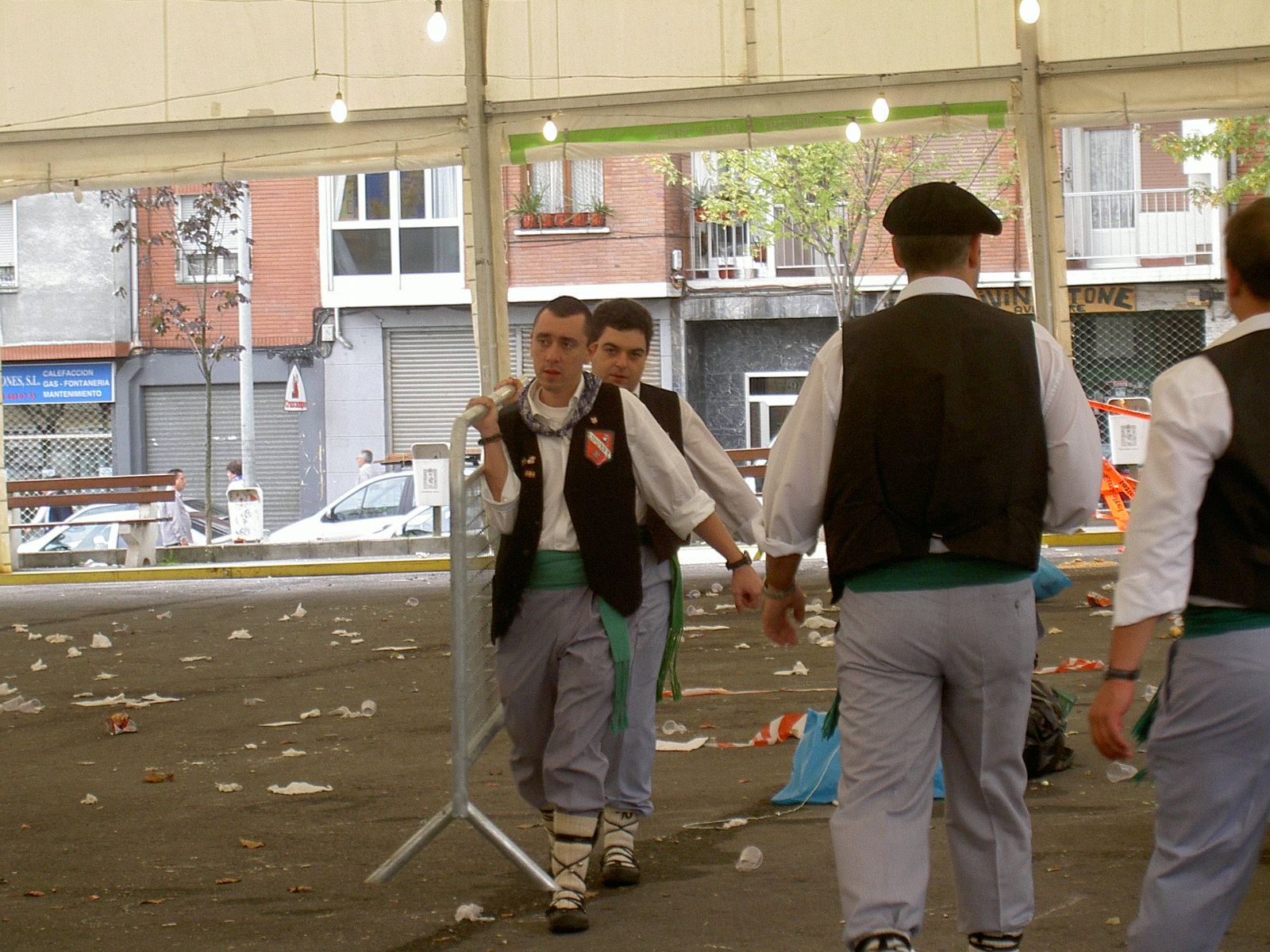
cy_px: 476
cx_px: 635
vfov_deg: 12.8
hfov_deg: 17.0
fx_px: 4256
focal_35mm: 116
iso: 100
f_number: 4.9
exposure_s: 1/89.3
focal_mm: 24
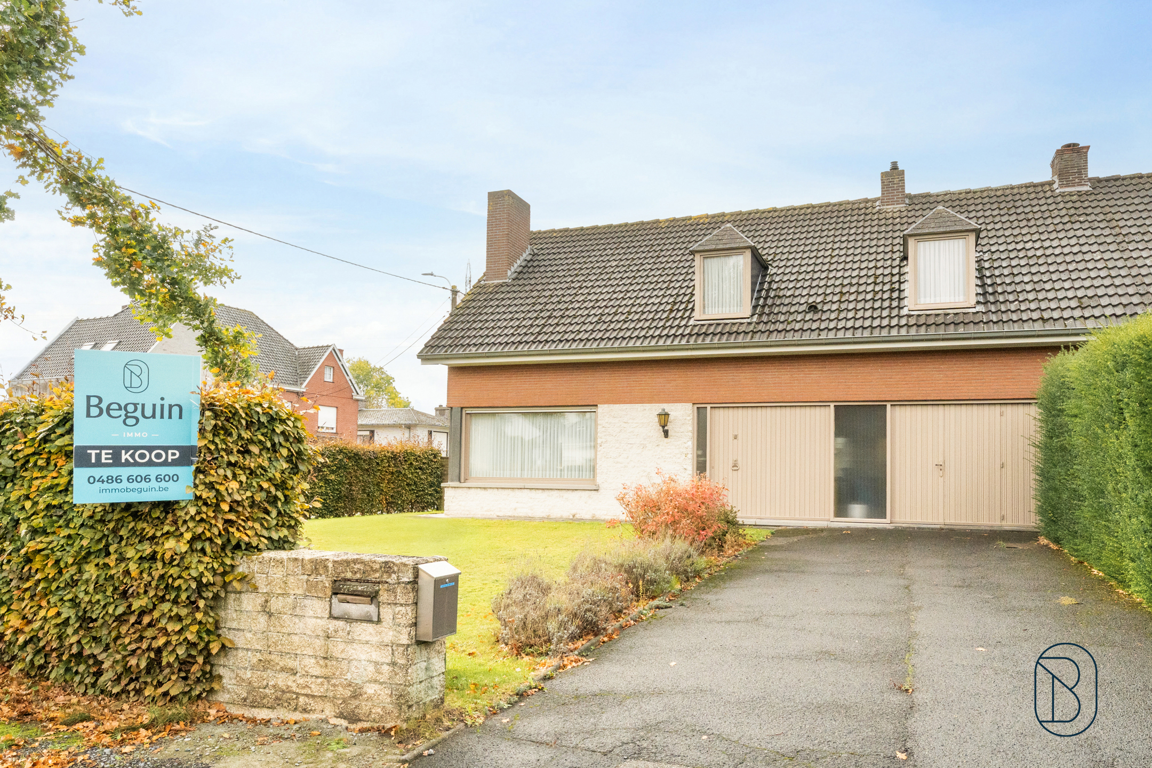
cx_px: 576
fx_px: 595
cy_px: 384
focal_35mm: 19
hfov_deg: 88.1
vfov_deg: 65.7
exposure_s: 1/640
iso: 2000
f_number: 11
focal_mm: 18.6
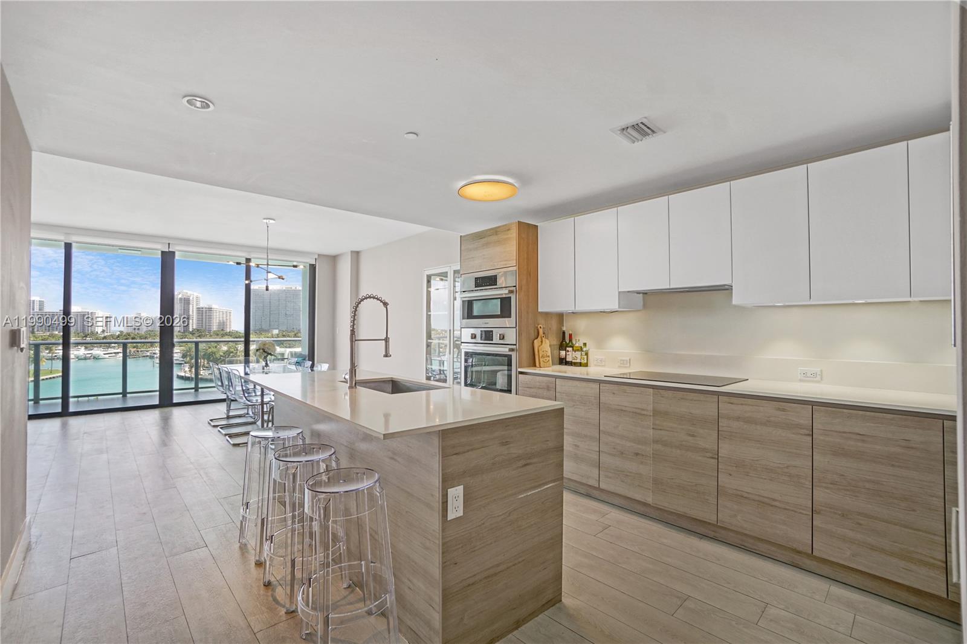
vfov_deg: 77.3
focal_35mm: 15
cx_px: 484
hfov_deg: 100.4
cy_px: 322
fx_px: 403
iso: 250
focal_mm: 10
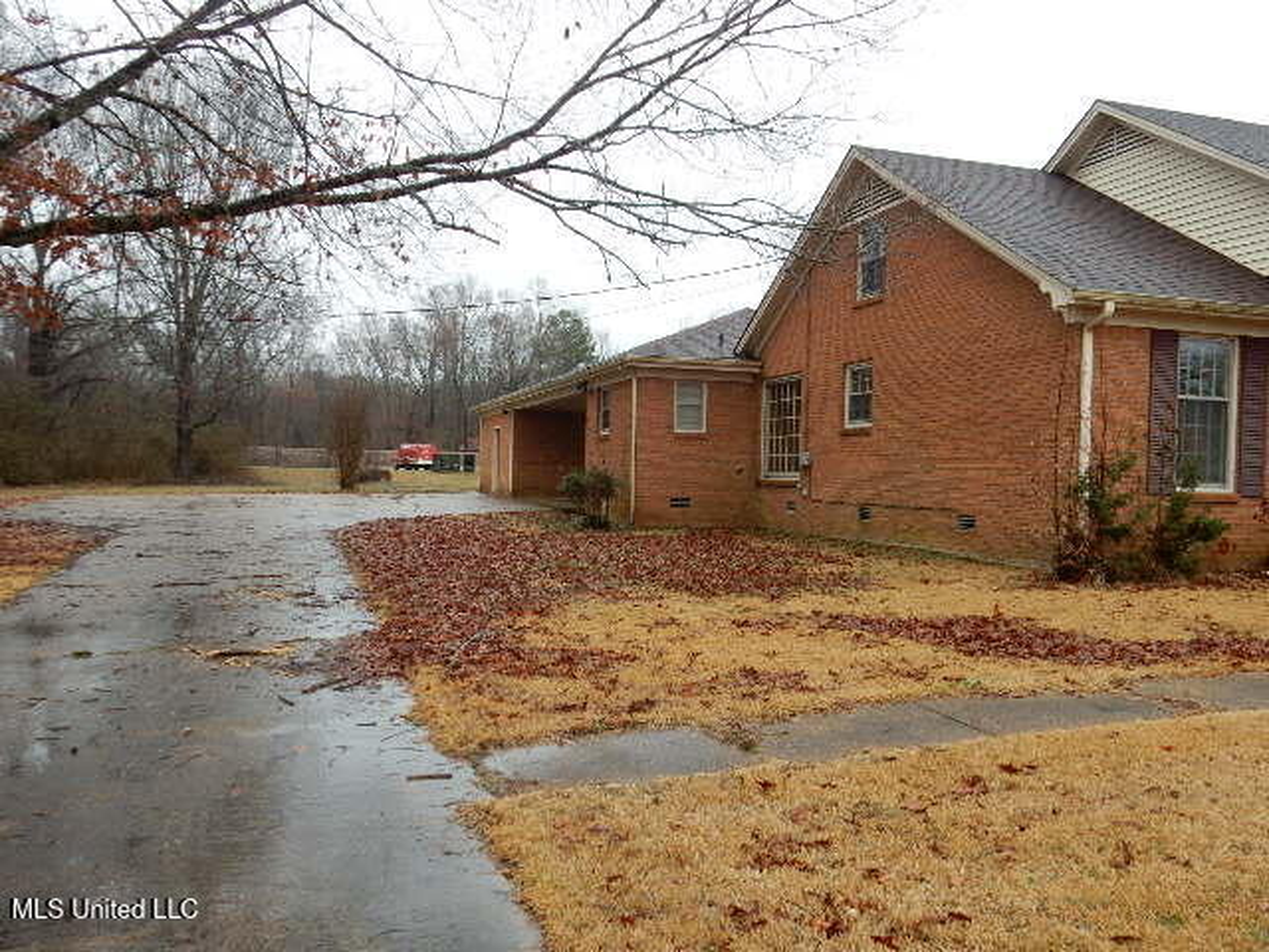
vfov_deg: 46.8
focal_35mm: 30
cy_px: 476
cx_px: 634
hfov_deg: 60.0
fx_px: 1100
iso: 125
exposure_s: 1/125
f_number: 4
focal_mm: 5.4
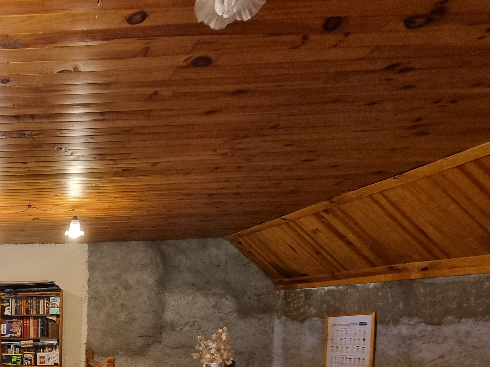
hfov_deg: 50.7
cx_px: -14
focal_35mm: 27
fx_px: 382
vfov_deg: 43.8
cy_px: 368
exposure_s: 1/33
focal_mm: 2.2
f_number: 2.2
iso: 320
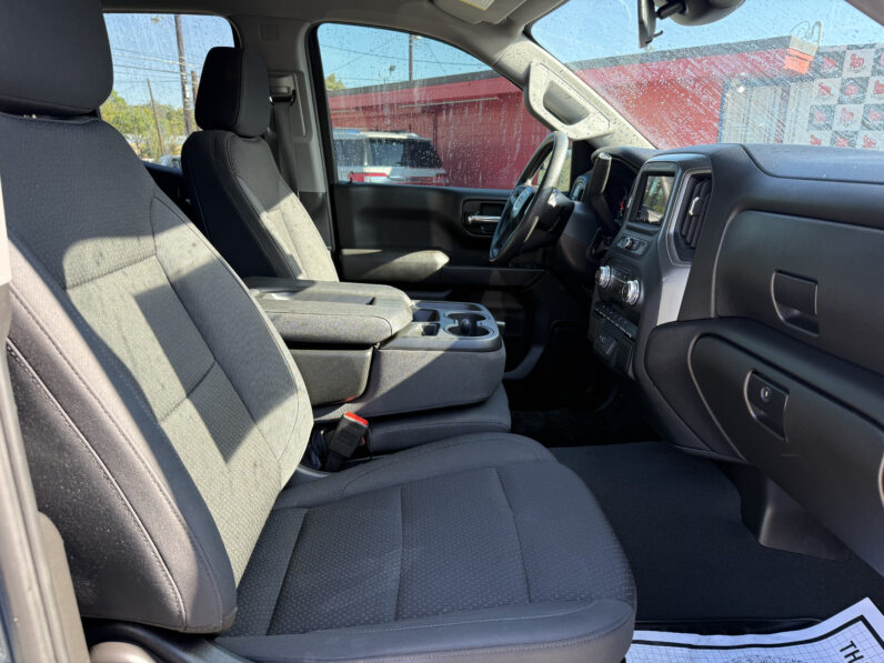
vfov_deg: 56.8
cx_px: 442
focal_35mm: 24
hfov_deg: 71.6
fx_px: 613
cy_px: 332
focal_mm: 6.76
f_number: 1.78
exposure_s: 1/266
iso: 100
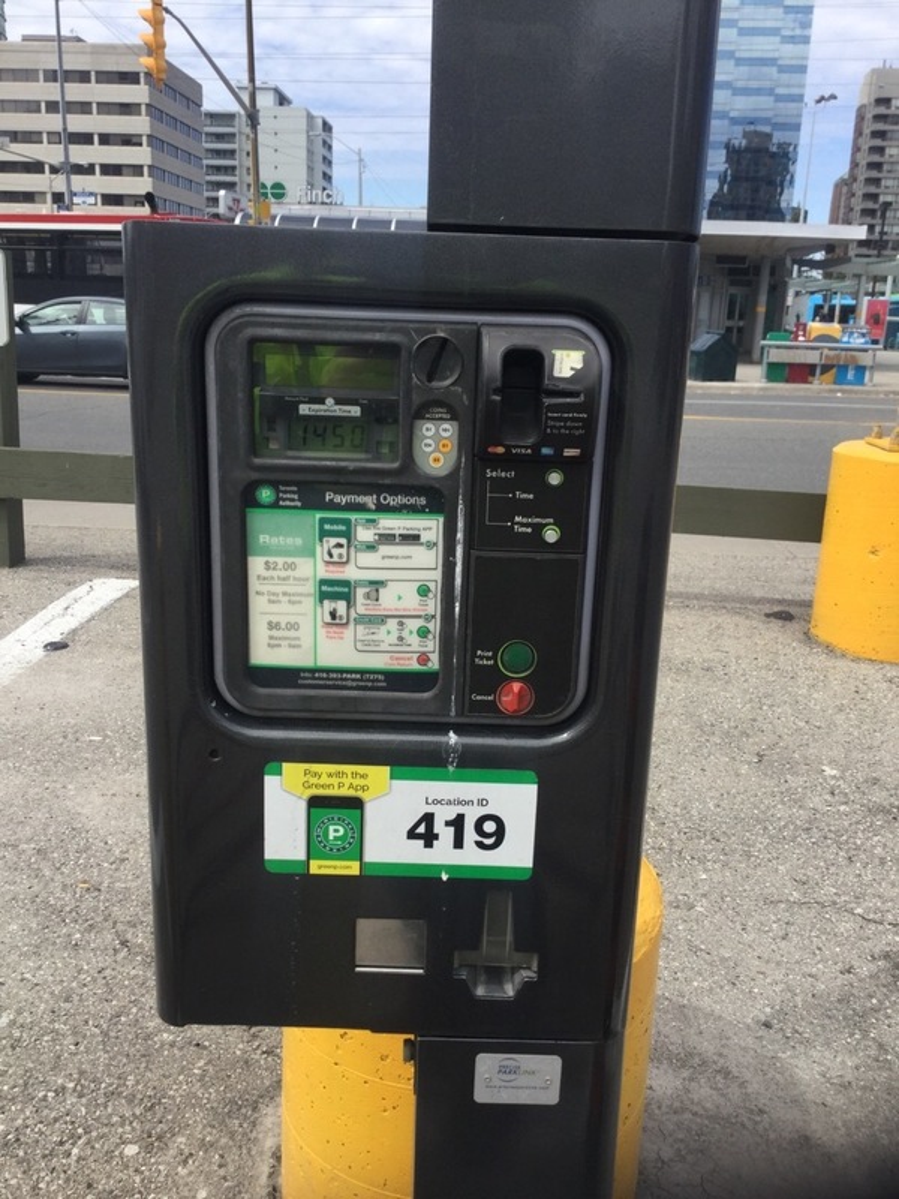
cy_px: 600
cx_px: 450
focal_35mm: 31
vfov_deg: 58.4
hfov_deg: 45.4
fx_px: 1073
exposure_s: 1/762
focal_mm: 3.3
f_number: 2.4
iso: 25
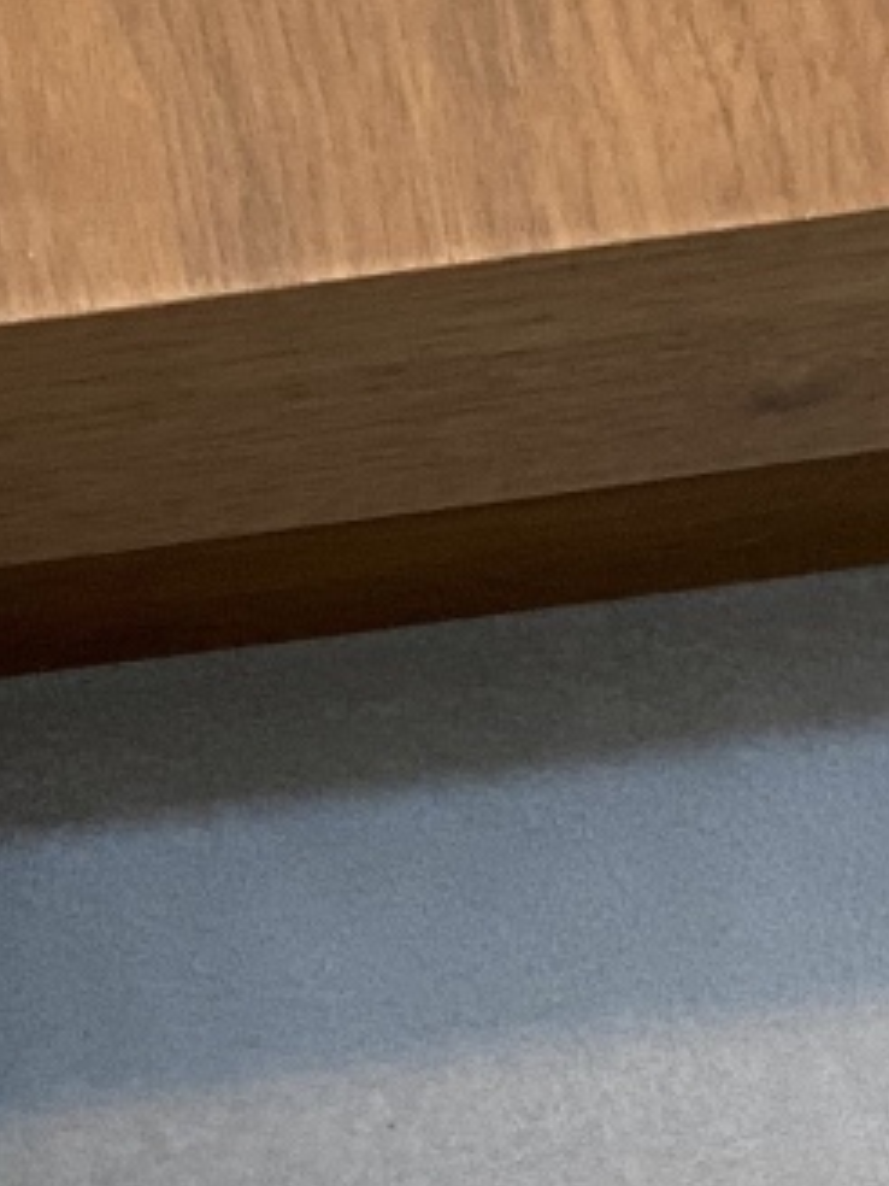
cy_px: 2018
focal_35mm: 228
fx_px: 7807
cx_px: -513
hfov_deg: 6.4
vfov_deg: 8.4
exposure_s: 1/100
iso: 125
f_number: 2
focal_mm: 6
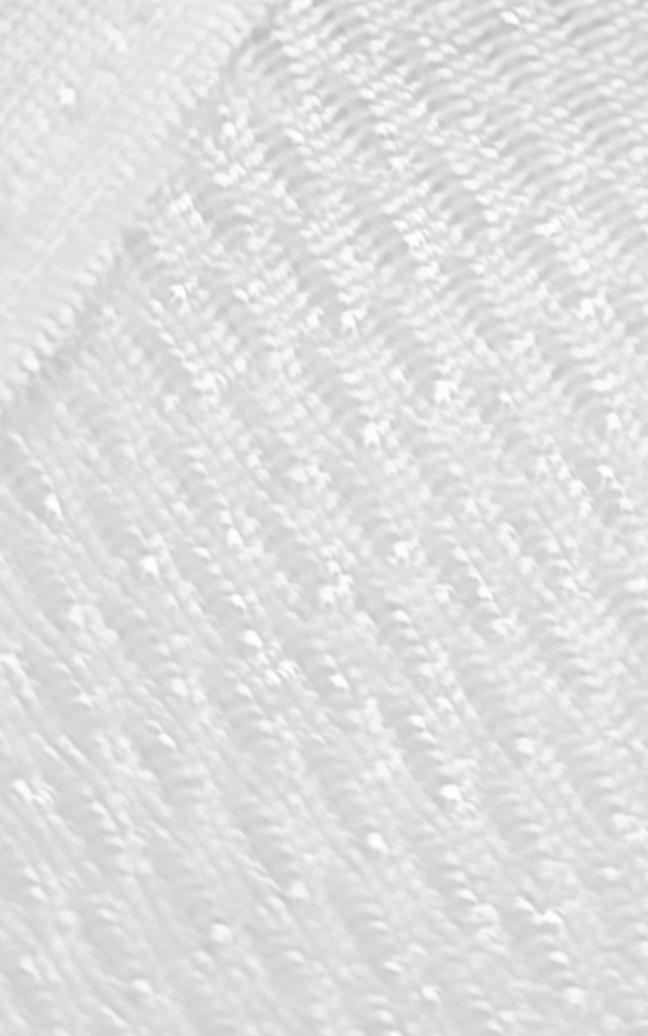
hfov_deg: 7.4
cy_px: -1451
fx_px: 4631
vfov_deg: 10.8
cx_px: 1636
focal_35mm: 164
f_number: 1.75
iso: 102
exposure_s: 1/100
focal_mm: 8.67
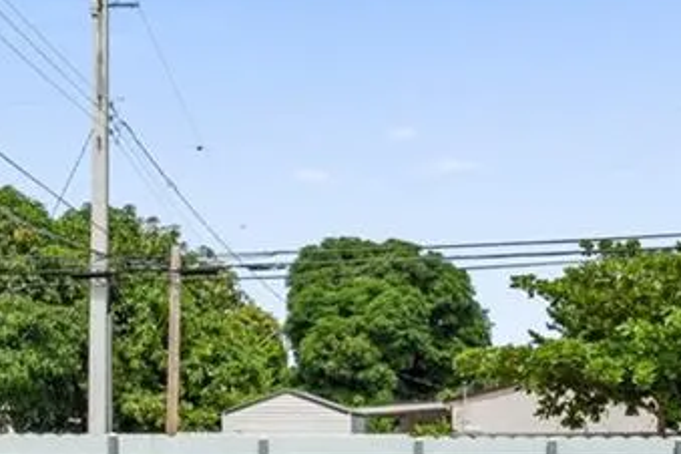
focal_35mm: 66
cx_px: 337
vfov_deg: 20.2
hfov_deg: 30.5
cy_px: 410
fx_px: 1248
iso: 500
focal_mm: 14
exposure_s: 1/1250
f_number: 9
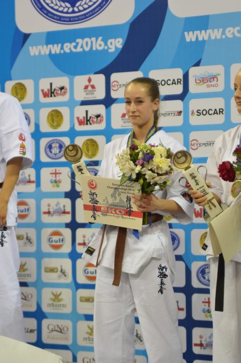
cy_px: 182
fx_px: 1132
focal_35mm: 112
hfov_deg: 12.2
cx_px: 120
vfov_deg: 18.2
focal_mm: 75
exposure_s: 1/125
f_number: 2.8
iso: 400
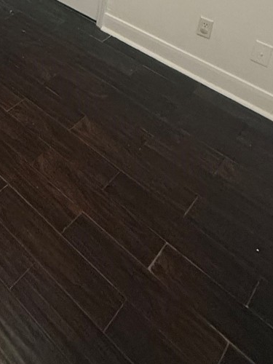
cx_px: -26
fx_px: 452
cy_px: -58
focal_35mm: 43
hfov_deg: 30.2
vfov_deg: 35.7
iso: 500
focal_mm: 2.22
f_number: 2.2
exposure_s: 1/60
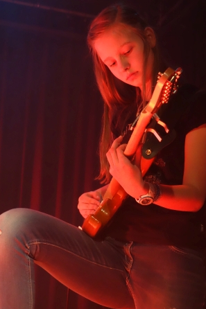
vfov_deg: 20.6
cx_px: 105
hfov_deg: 13.8
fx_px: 850
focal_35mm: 99
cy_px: 145
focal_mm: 34.25
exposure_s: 1/30
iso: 3200
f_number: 4.9
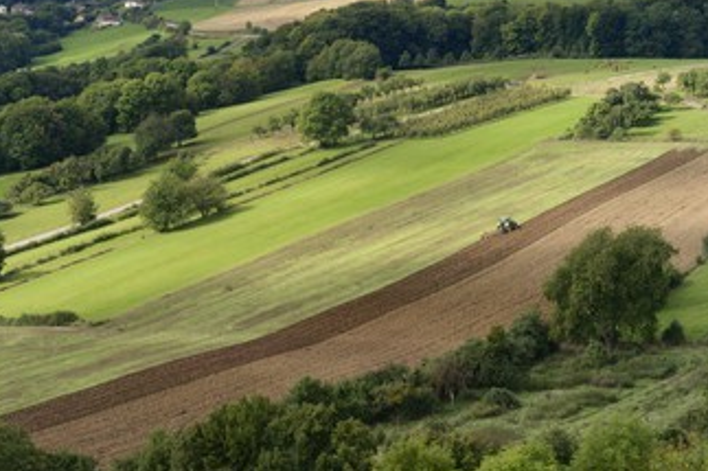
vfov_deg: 15.0
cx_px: 272
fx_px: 1789
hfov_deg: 22.3
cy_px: 173
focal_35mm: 91
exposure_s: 1/250
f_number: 13
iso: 400
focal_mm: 70
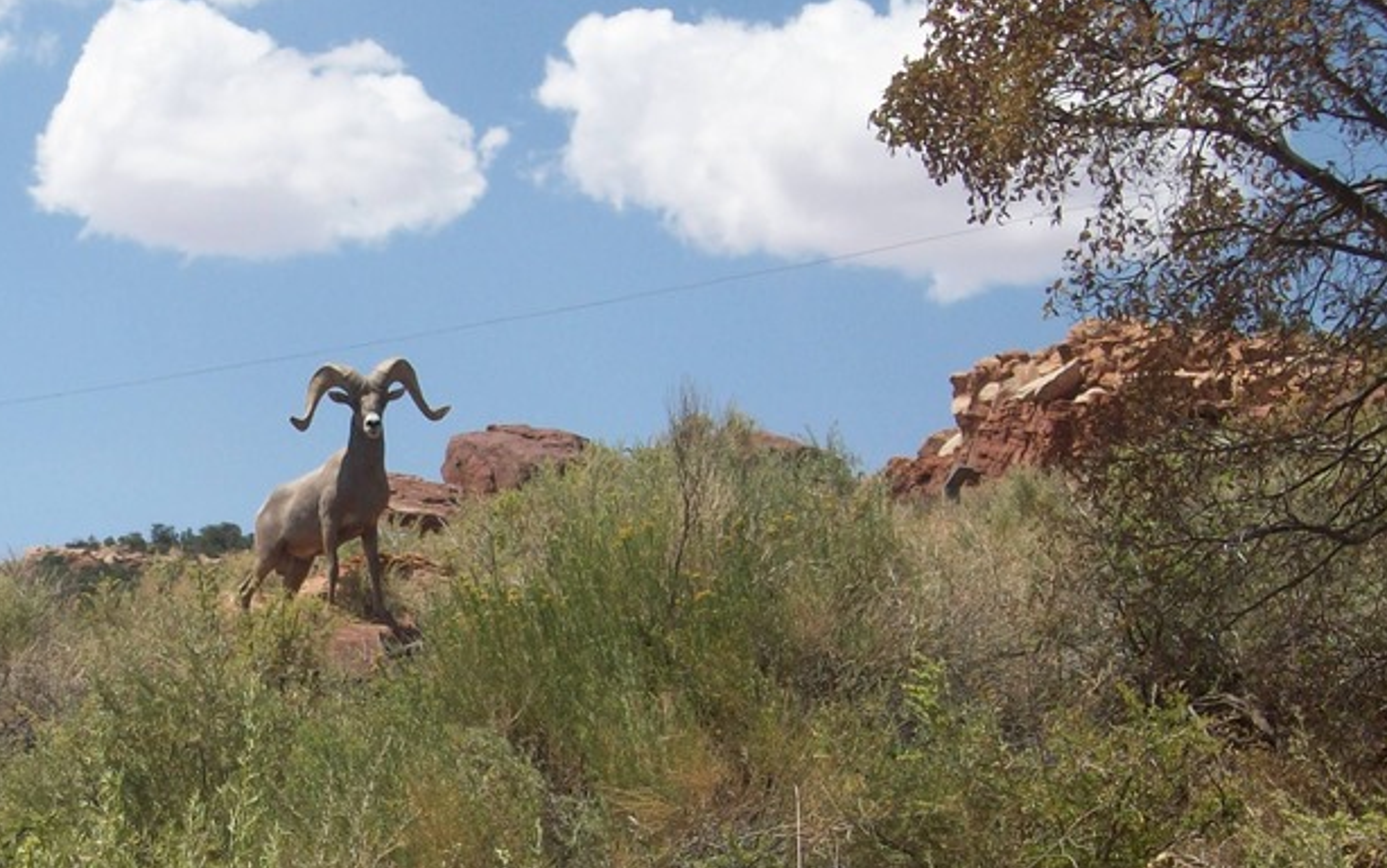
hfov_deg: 18.1
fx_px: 4310
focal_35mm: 114
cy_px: 644
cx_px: 287
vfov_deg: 11.5
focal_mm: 11
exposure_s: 1/706
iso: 64
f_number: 4.1
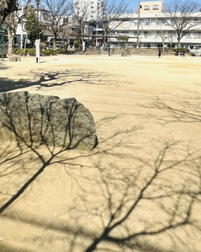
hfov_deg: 45.8
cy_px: 48
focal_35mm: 32
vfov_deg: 51.9
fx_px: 238
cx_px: 95
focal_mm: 2.22
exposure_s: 1/2618
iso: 50
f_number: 2.2
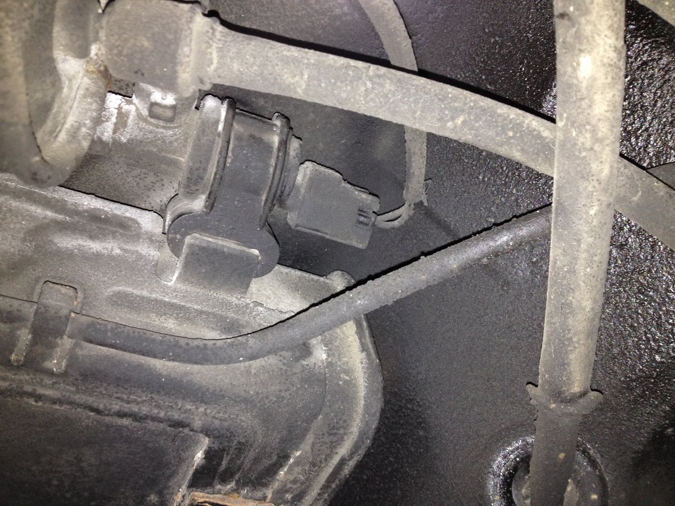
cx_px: 338
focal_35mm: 35
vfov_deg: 40.7
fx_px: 682
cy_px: 253
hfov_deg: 52.6
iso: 100
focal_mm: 4.28
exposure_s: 1/16
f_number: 2.4
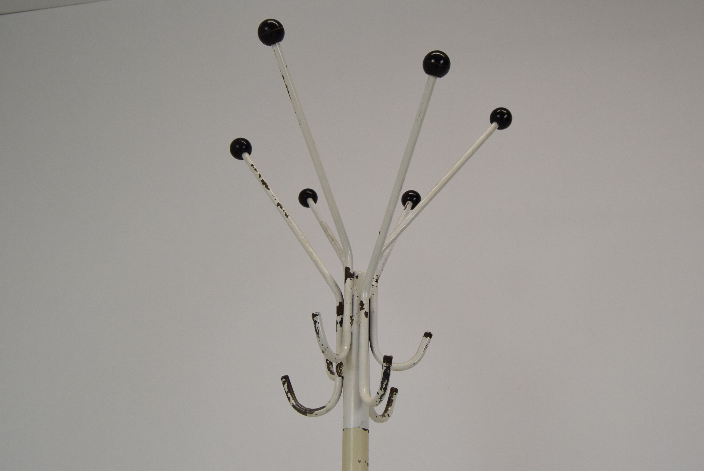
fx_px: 705
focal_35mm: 36
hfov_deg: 53.1
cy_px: 236
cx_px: 352
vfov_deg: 36.9
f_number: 9
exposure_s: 1/320
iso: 1600
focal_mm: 24
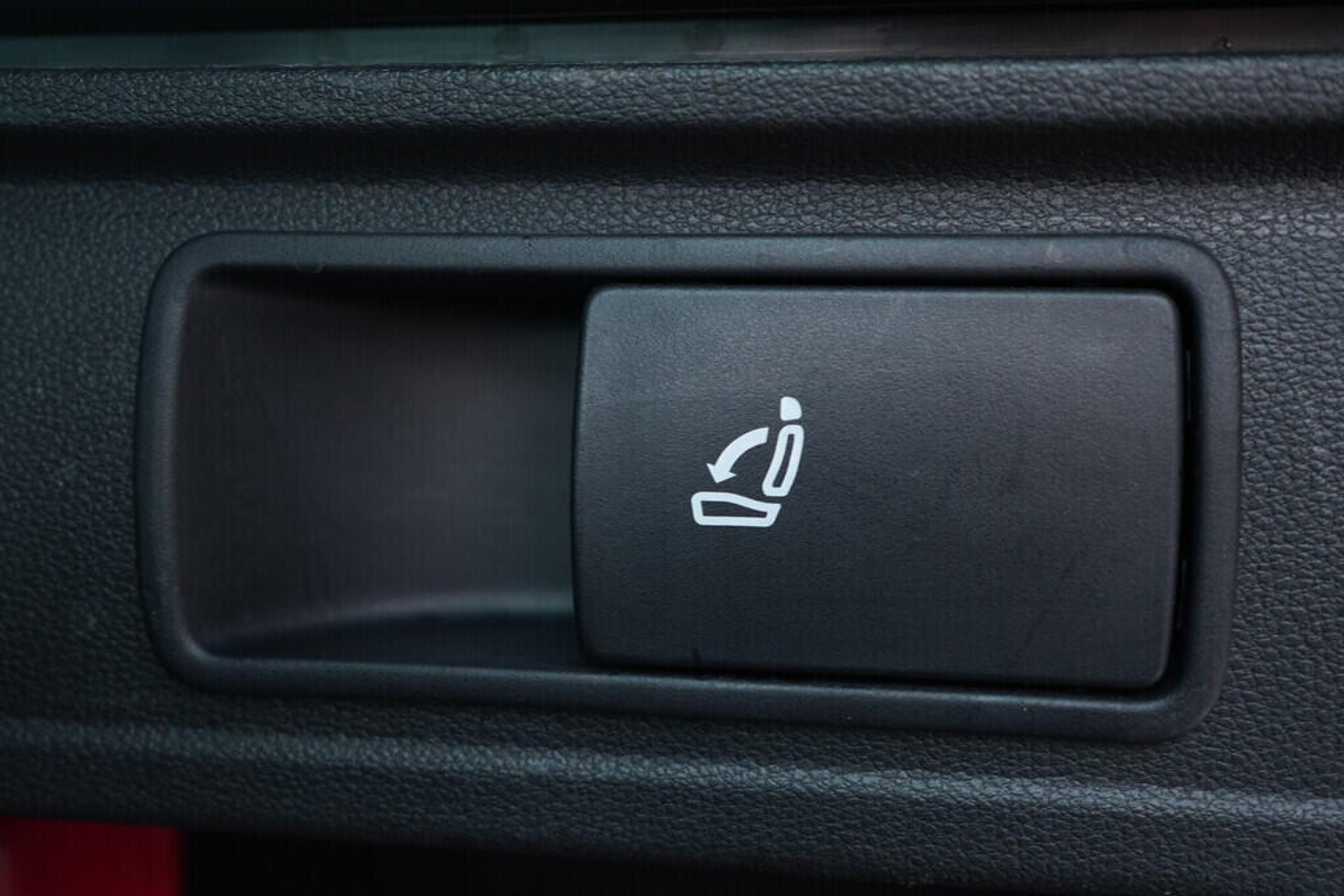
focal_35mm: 36
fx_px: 1344
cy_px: 448
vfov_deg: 36.9
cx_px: 672
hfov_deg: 53.1
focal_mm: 24
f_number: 2.8
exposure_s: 1/40
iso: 500
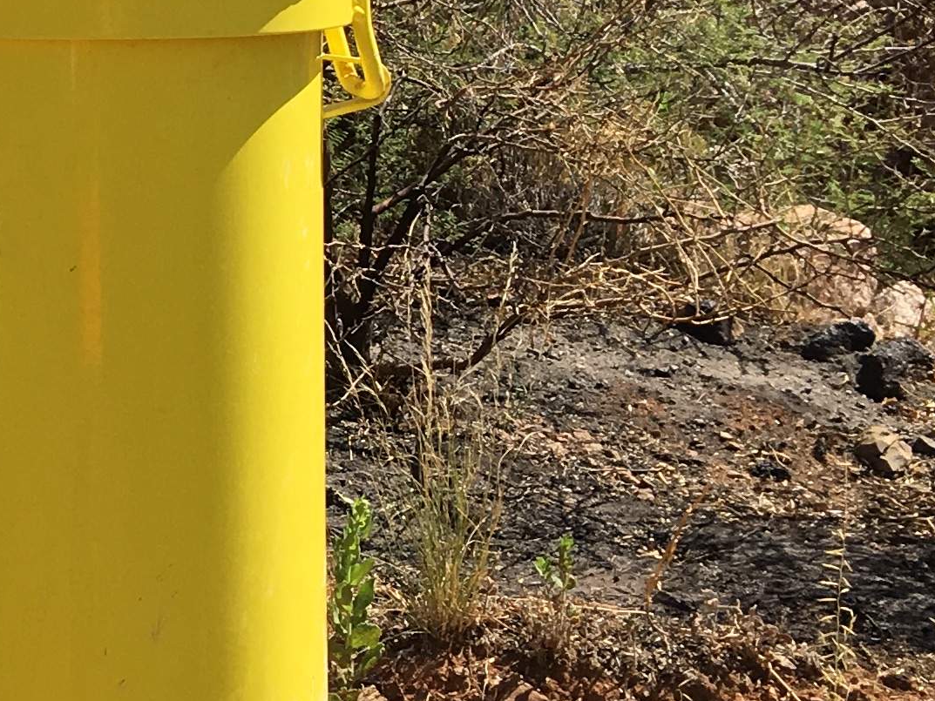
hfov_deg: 15.9
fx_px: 2944
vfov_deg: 13.4
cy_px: -14
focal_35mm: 109
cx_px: -625
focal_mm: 4.15
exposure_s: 1/1261
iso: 25
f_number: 2.2
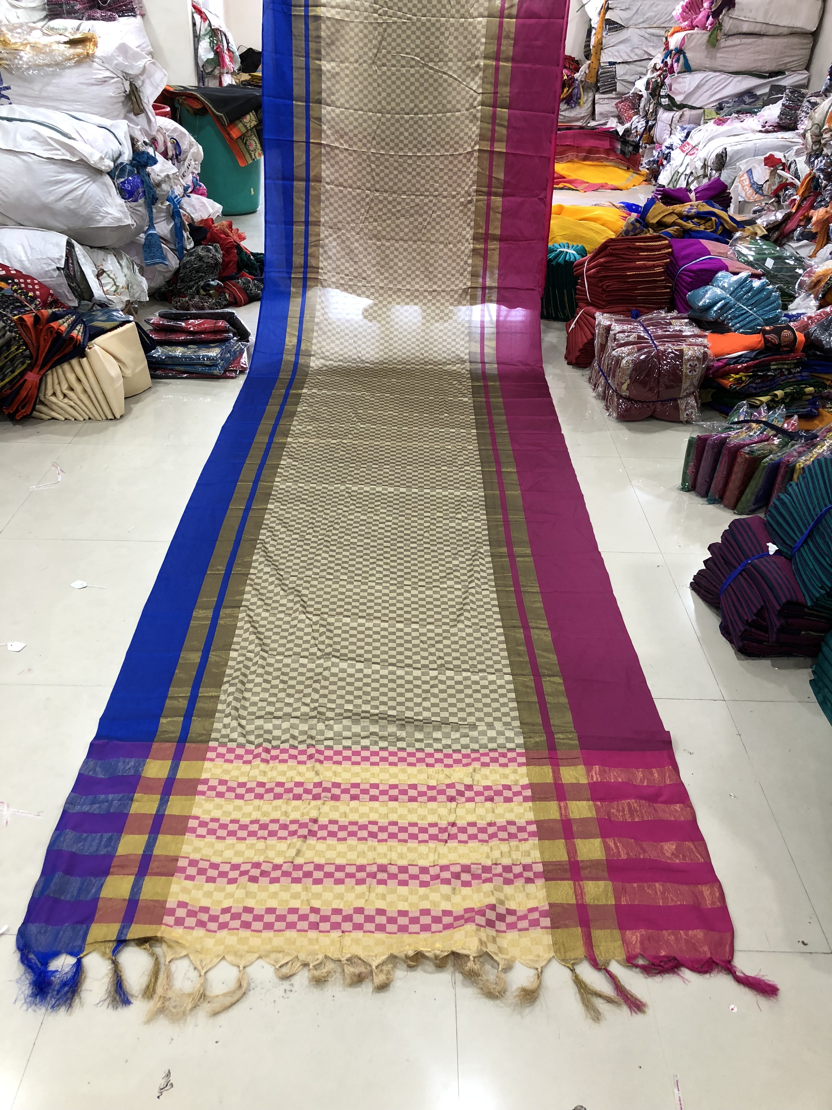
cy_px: 555
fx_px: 897
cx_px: 416
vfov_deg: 63.4
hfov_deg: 49.7
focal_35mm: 28
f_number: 1.8
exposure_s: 1/17
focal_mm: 4
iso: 40
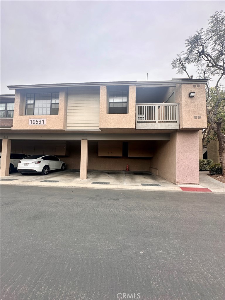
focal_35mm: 14
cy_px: 150
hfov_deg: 85.7
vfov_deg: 102.1
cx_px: 112
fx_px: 121
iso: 40
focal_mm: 2.22
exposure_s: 1/278
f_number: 2.2
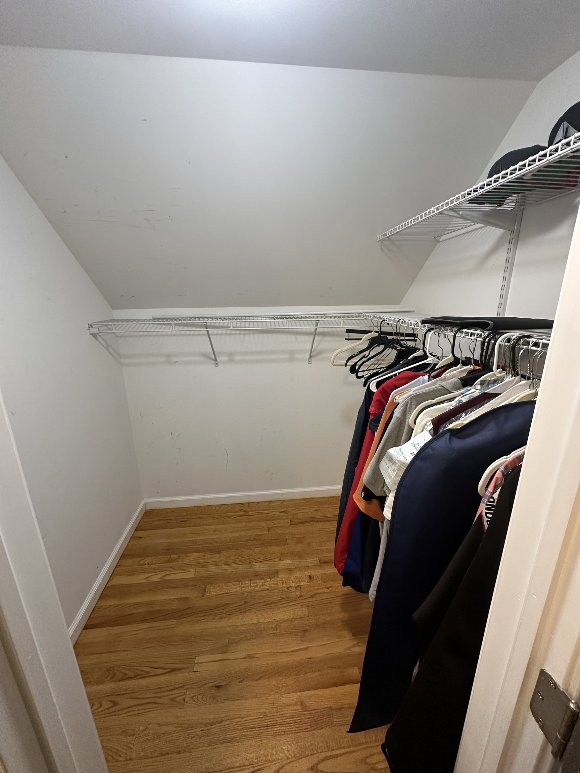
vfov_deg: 102.1
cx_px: 290
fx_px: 313
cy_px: 386
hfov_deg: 85.7
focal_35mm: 14
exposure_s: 1/60
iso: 160
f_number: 2.2
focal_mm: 2.22
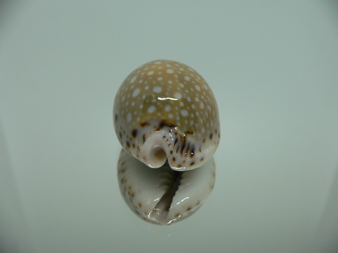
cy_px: 126
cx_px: 169
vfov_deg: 40.7
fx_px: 342
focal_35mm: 35
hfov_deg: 52.6
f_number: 2.8
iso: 150
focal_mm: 4.6
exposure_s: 1/60
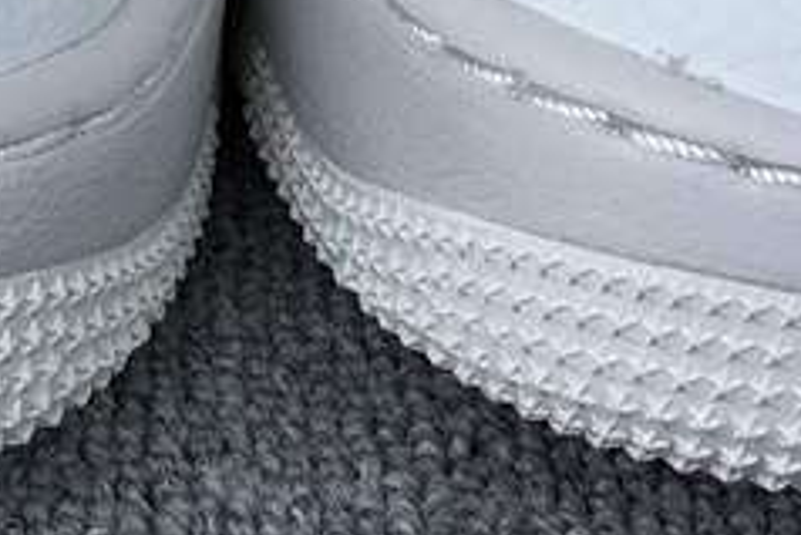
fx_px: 2716
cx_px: 195
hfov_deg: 16.7
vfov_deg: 10.6
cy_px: -426
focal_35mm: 122
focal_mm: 3.3
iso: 25
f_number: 2.4
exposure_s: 1/536
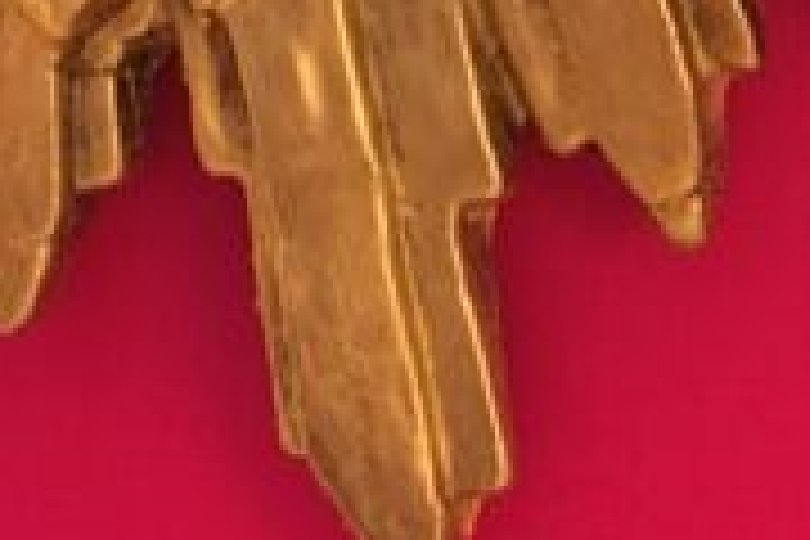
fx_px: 2407
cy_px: 126
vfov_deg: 12.8
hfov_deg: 19.0
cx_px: 621
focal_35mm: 107
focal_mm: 4.15
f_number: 2.2
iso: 200
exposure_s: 1/25
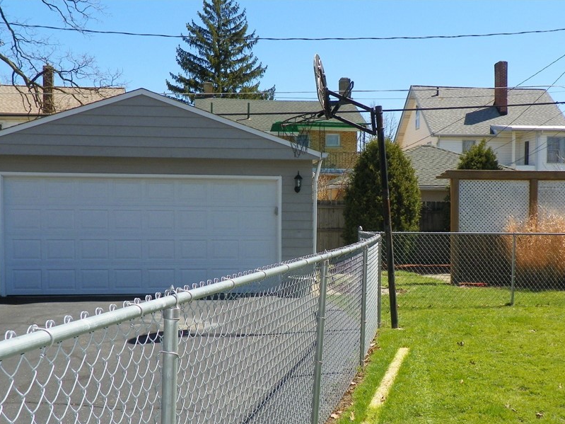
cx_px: 309
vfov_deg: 29.0
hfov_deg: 38.2
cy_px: 270
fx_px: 816
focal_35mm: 50
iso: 64
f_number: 4
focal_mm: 6.9
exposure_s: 1/500
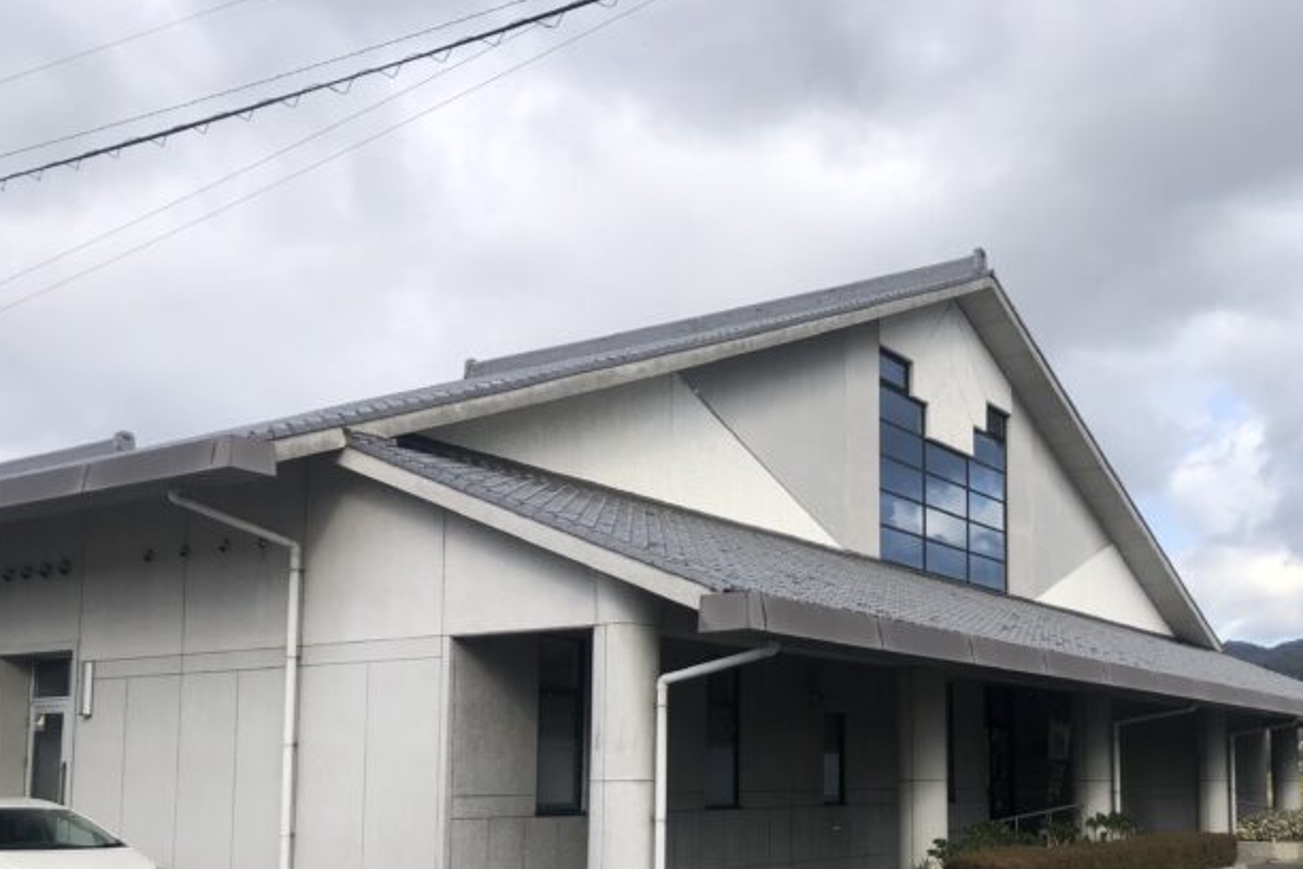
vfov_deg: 33.6
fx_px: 1411
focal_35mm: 39
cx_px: 794
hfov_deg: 49.2
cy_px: 642
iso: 20
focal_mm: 3.99
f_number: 1.8
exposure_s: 1/1263
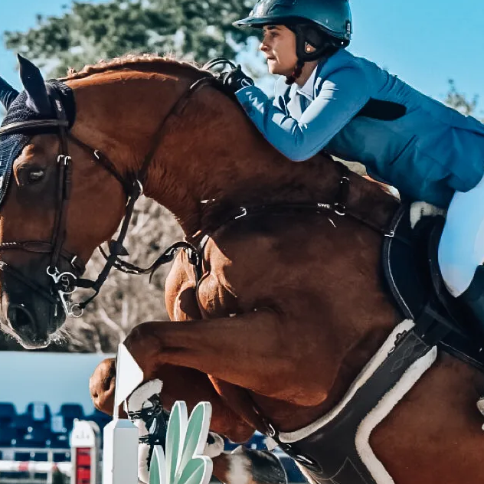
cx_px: 252
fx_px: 5790
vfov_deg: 4.8
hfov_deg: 4.8
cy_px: 476
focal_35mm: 366
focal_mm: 112
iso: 400
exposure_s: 1/1600
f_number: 6.3
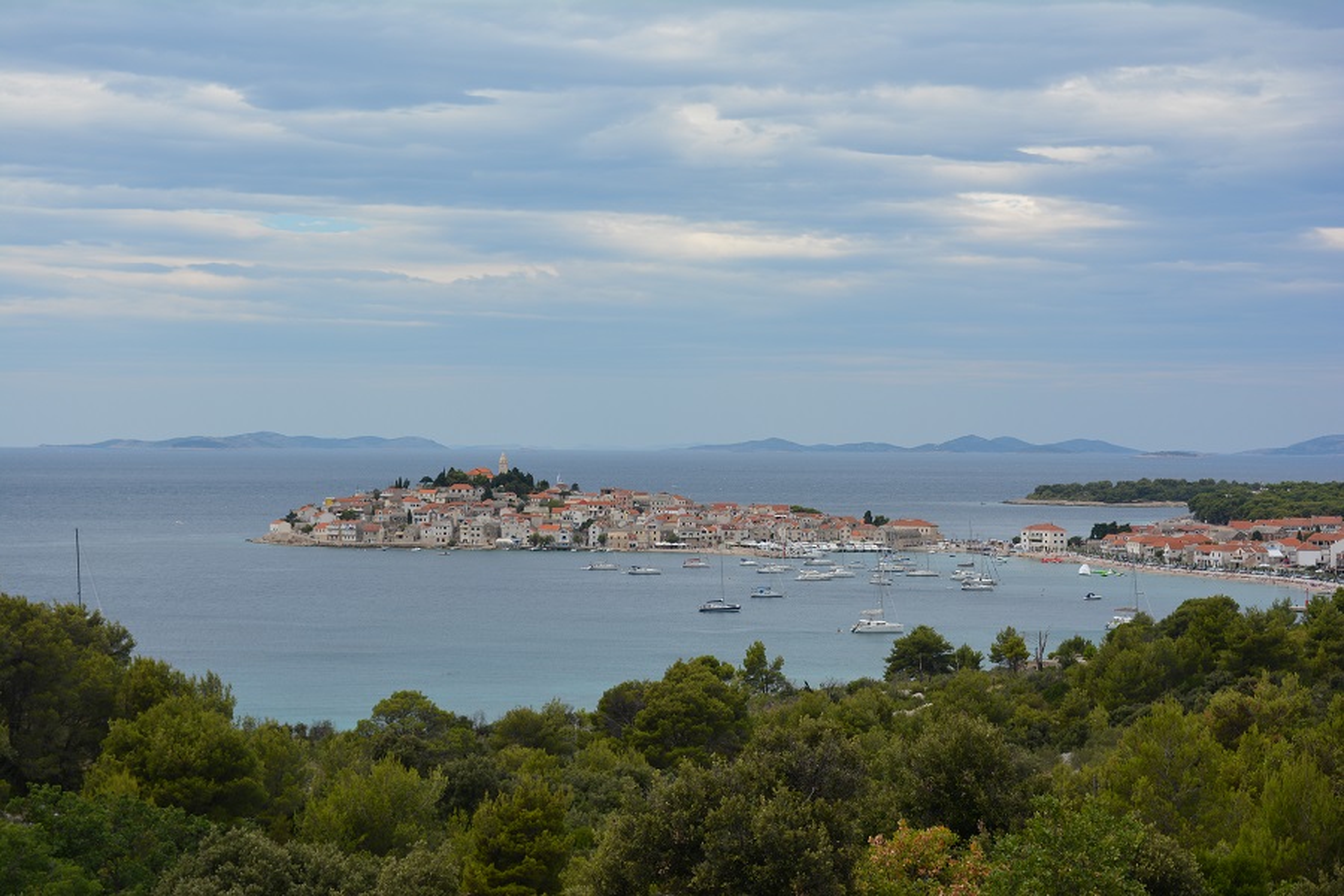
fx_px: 2912
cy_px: 448
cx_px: 672
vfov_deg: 17.5
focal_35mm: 78
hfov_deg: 26.0
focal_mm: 52
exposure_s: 1/250
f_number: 8
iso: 100
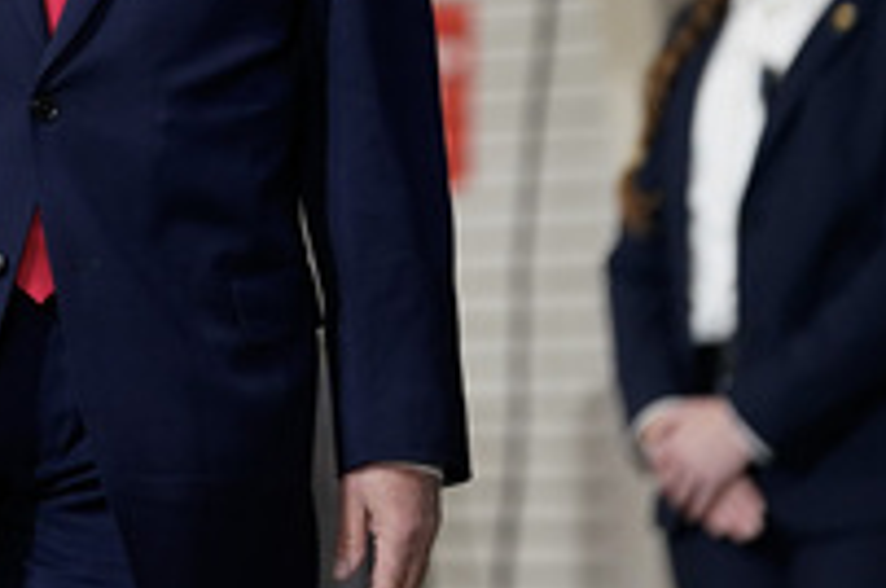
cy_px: -171
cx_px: -18
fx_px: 11401
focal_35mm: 464
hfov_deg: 4.4
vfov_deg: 2.9
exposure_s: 1/500
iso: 2500
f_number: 2.8
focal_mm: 156
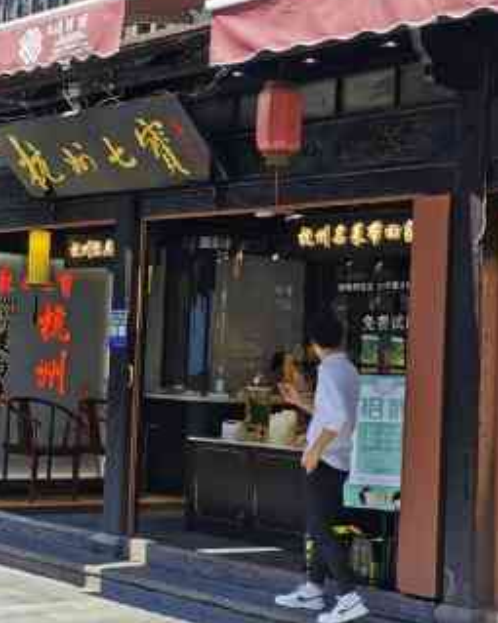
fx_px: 1419
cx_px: 115
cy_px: 286
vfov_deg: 24.7
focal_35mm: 77
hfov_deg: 19.7
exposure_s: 1/2000
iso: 50
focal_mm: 5.58
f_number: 1.8
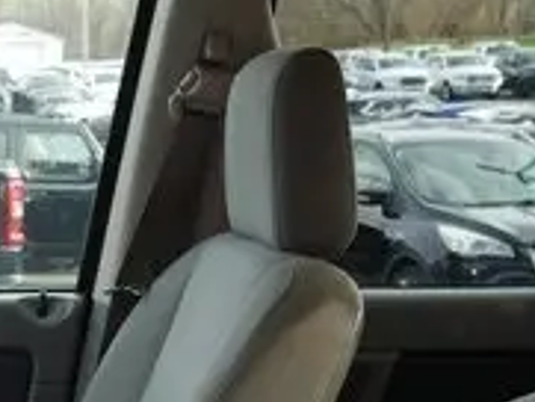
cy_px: 545
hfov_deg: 18.1
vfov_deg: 14.3
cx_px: -210
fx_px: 1531
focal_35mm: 99
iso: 250
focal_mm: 14
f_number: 5
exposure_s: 1/60
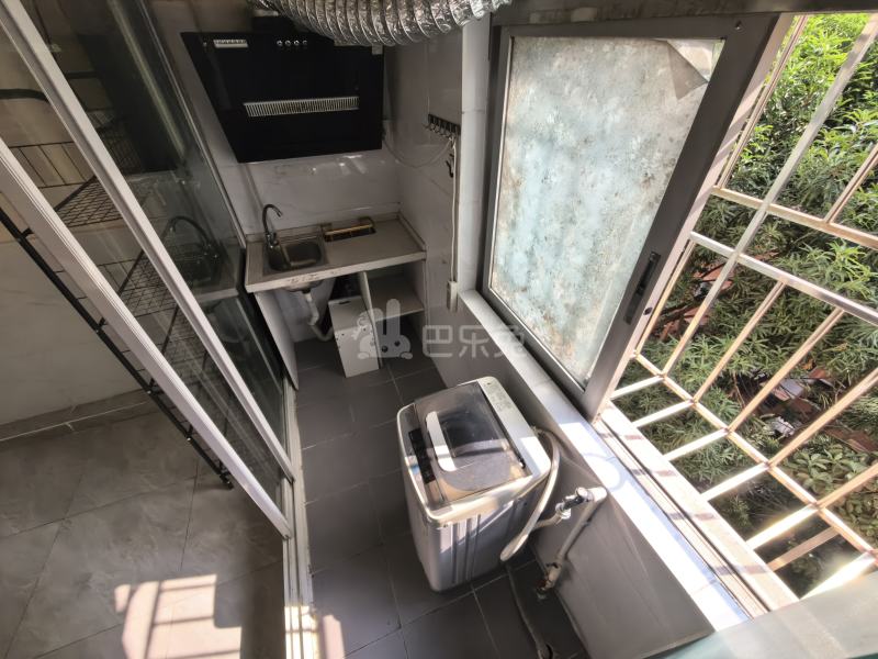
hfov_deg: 106.2
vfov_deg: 89.9
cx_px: 439
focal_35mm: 13
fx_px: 330
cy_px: 330
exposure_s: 1/501
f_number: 2.2
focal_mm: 1.95
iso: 100
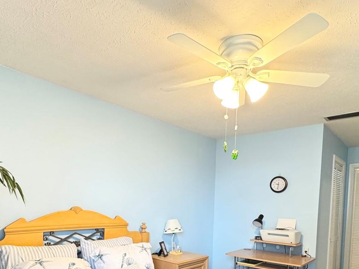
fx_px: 270
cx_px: 152
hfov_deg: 66.9
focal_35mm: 26
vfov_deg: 49.9
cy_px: 214
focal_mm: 2.22
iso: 320
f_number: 2.2
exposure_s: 1/60
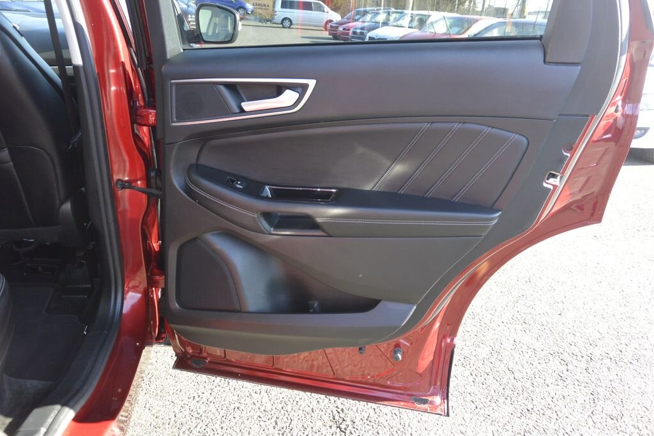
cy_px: 218
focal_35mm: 27
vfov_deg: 47.9
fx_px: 491
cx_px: 327
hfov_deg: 67.4
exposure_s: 1/125
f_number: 3.5
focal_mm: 10
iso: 200
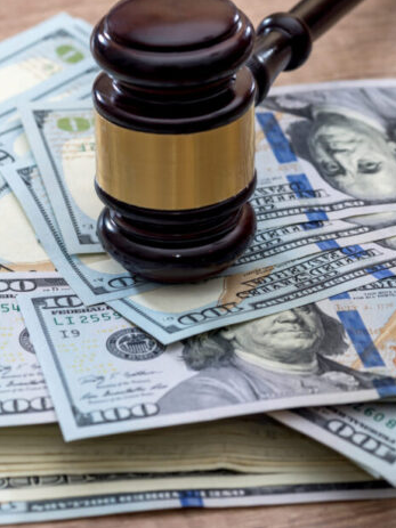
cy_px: 245
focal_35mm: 168
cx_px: 18
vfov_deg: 11.8
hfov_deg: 8.8
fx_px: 2564
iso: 250
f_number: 9
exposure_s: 1/200
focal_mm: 105
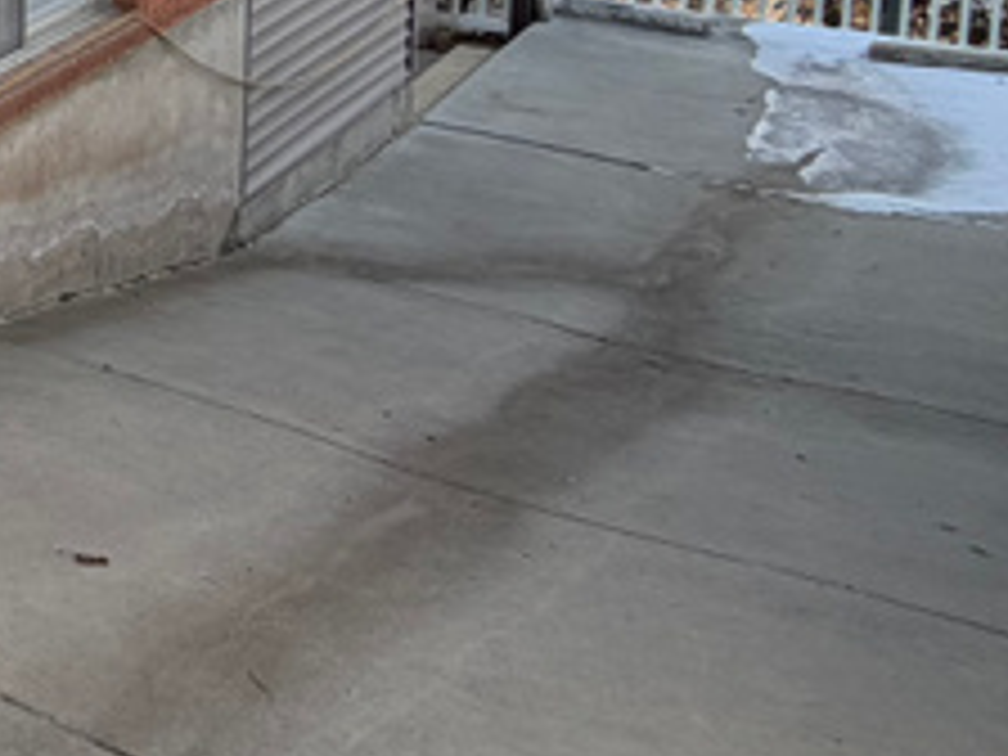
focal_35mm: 64
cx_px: -814
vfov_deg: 20.9
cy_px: -225
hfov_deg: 20.8
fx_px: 1864
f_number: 2.2
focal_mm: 2.22
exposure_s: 1/433
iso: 64
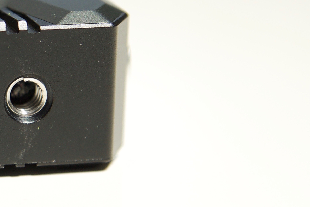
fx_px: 1465
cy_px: 97
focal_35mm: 170
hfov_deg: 11.7
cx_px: -107
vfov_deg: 8.1
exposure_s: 1/40
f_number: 4
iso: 640
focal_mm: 60
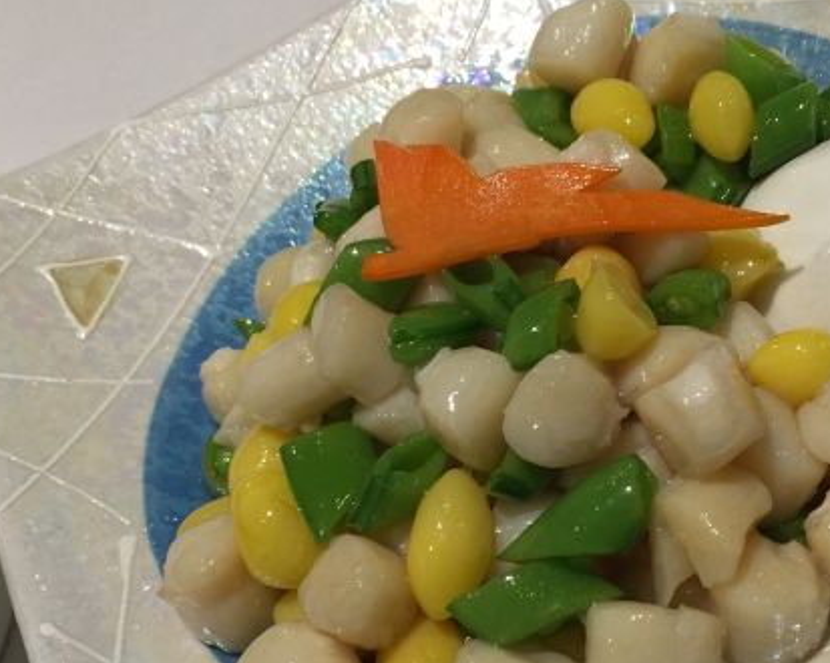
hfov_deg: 38.2
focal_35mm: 48
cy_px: 363
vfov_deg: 31.4
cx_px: 583
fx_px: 1179
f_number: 2.2
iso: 40
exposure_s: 1/17
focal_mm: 4.15
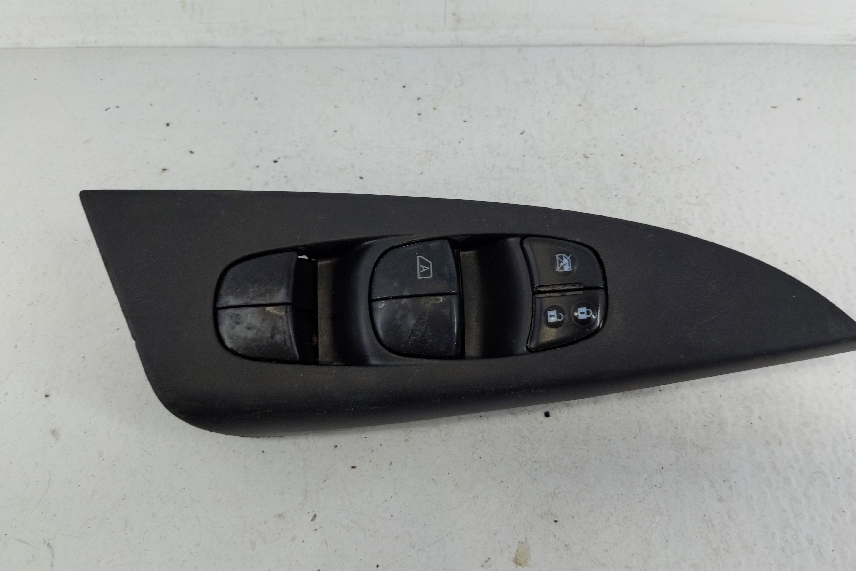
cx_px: 453
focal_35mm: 28
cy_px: 300
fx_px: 666
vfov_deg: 46.4
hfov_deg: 65.4
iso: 57
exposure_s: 1/110
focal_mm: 4.38
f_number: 1.73
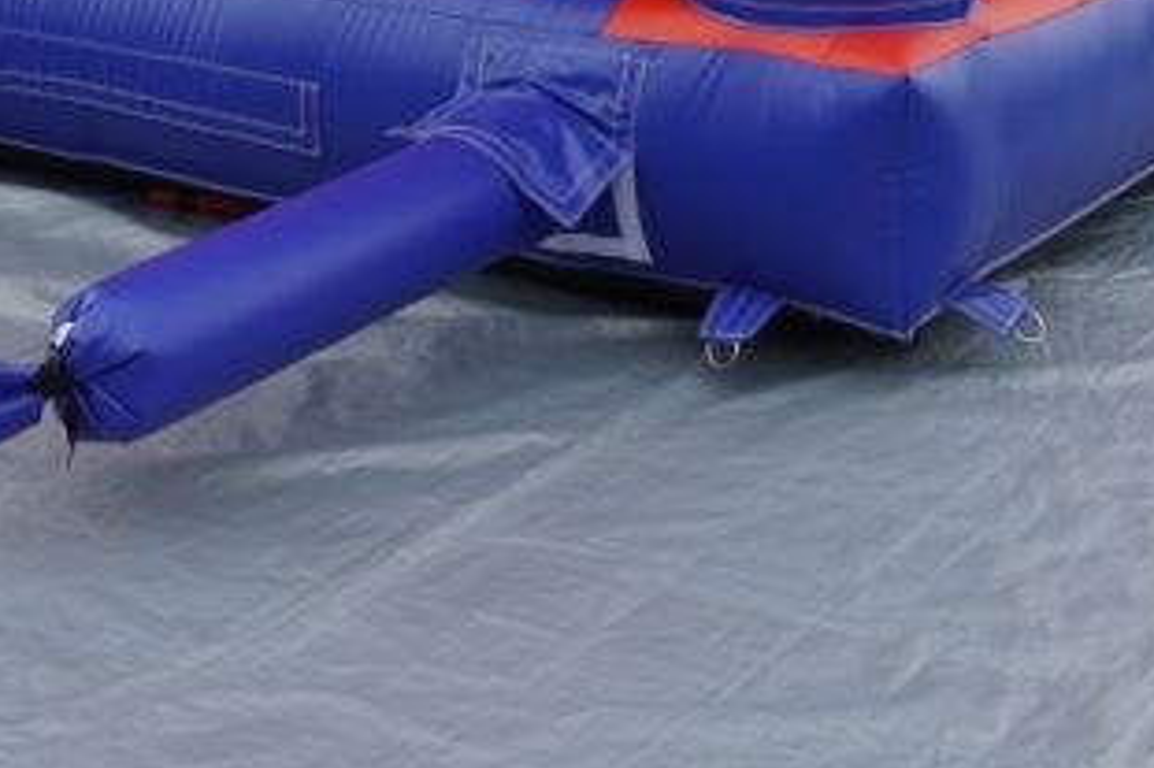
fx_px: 2531
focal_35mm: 79
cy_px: -362
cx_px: 519
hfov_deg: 25.7
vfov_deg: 15.9
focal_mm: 16
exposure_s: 1/100
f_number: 6.3
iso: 100
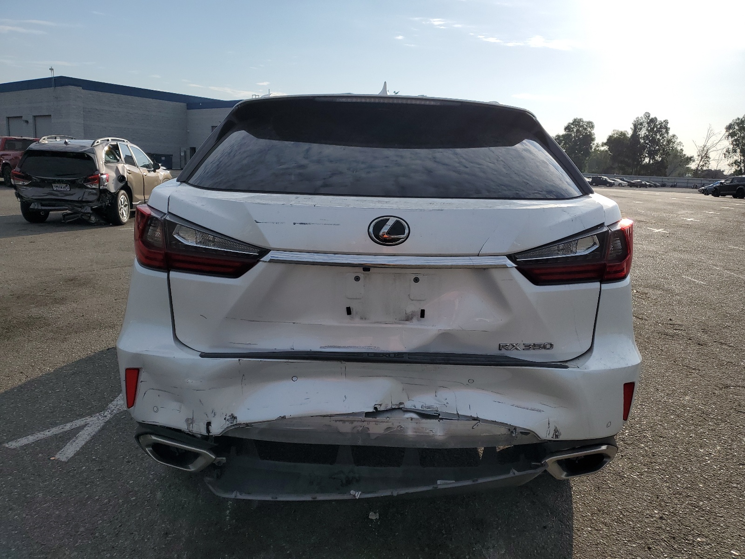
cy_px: 280
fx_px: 560
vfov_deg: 53.1
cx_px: 372
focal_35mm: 26
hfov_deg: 67.3
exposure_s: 1/10000
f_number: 1.5
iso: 50
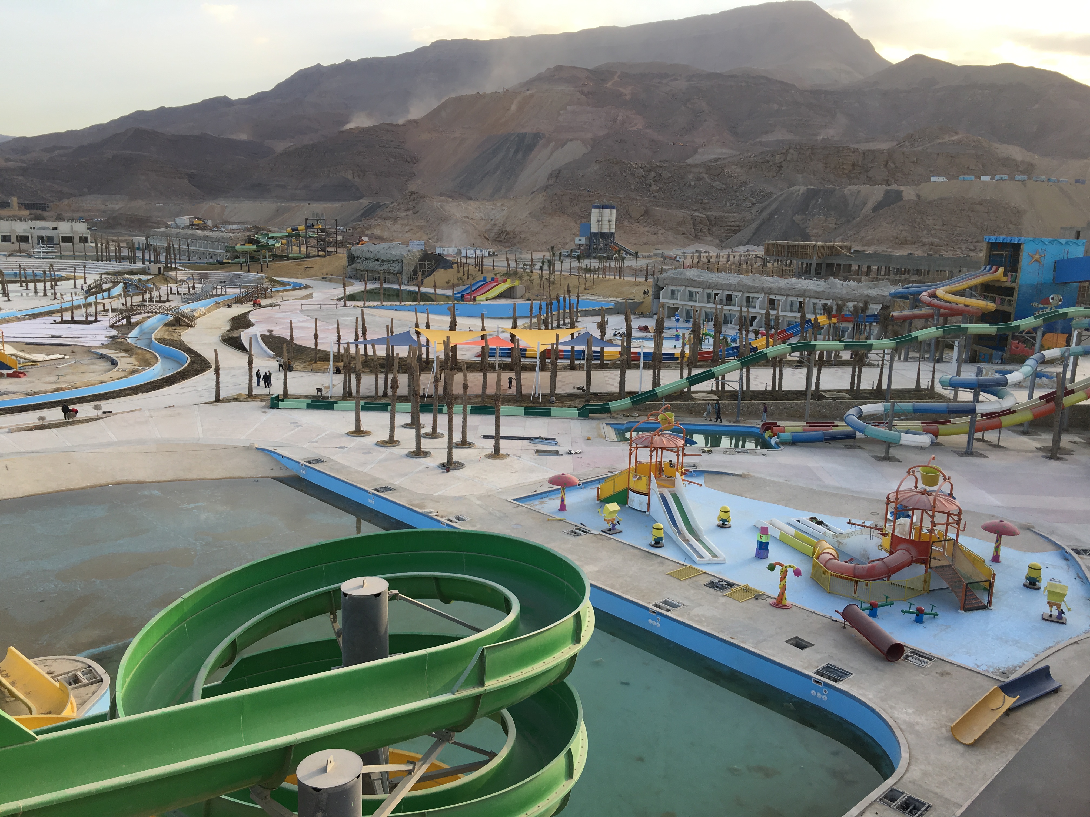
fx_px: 913
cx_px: 545
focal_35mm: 29
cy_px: 408
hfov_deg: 61.7
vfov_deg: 48.2
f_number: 2.2
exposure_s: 1/427
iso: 25
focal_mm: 4.15
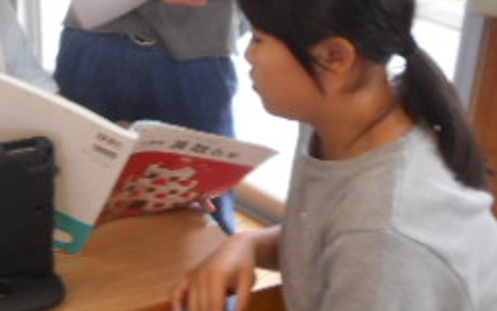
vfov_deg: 18.2
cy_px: 56
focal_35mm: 71
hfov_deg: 27.9
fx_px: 962
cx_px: 54
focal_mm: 4.6
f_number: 3.2
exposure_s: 1/30
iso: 100
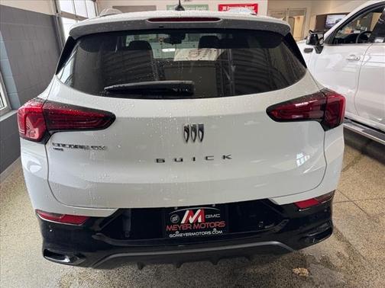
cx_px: 192
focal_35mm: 24
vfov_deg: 56.8
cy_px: 144
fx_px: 267
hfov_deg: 71.6
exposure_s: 1/60
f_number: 1.78
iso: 160
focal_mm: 6.76
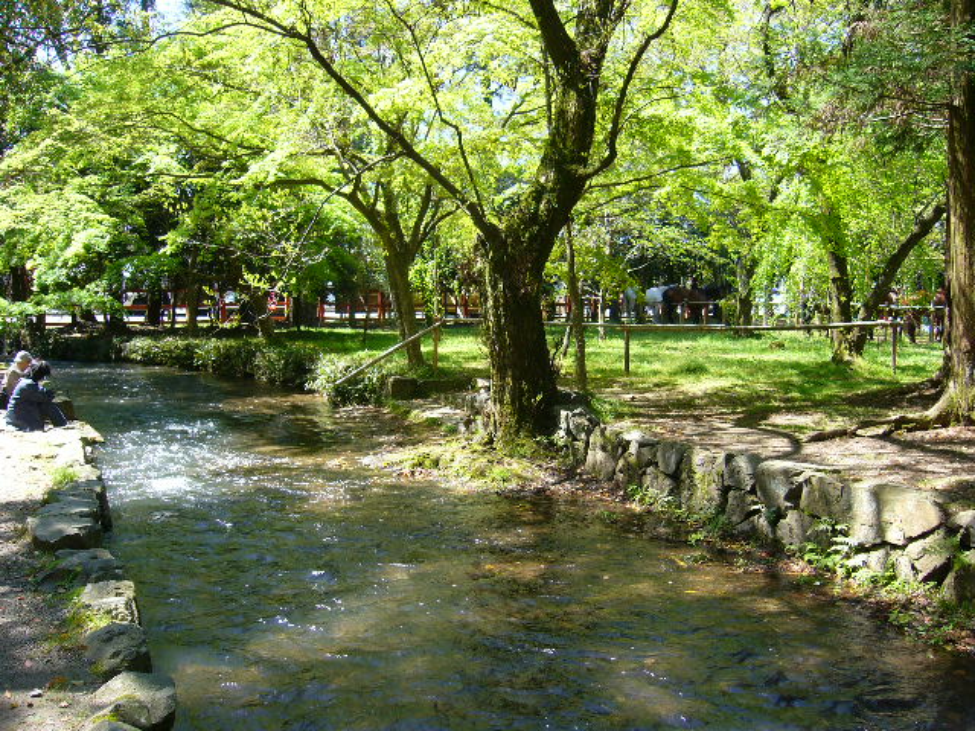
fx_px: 986
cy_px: 366
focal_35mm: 35
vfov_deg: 40.7
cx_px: 488
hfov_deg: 52.6
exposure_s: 1/125
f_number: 2.8
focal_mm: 5.8
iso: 80
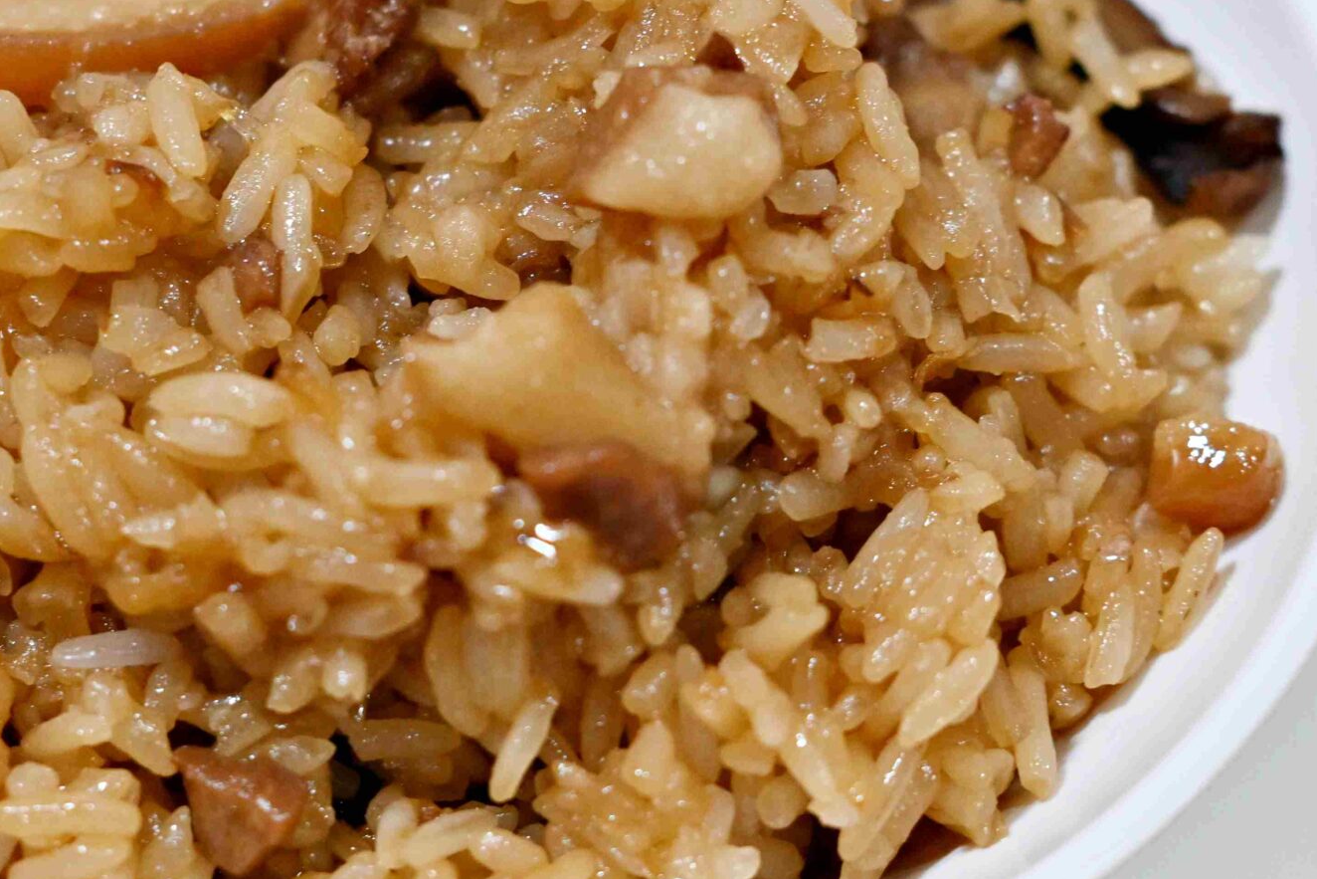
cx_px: 539
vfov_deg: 9.5
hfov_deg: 14.1
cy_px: 275
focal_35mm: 145
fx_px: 5305
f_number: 3.2
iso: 1100
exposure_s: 1/200
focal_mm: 50
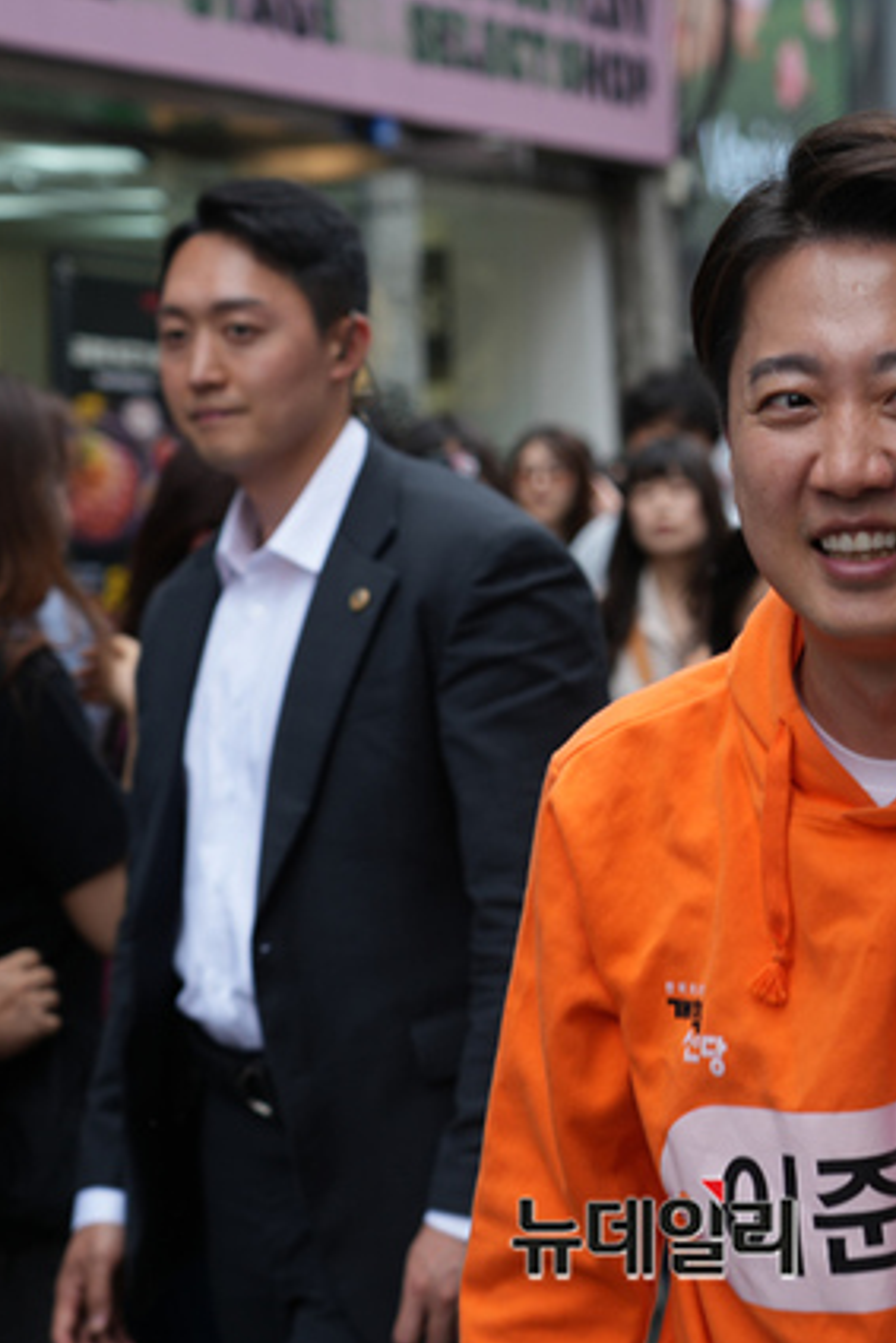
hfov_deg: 13.5
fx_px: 3767
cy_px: 672
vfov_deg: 20.2
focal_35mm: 101
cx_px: 663
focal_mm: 67
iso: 100
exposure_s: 1/125
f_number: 4.5
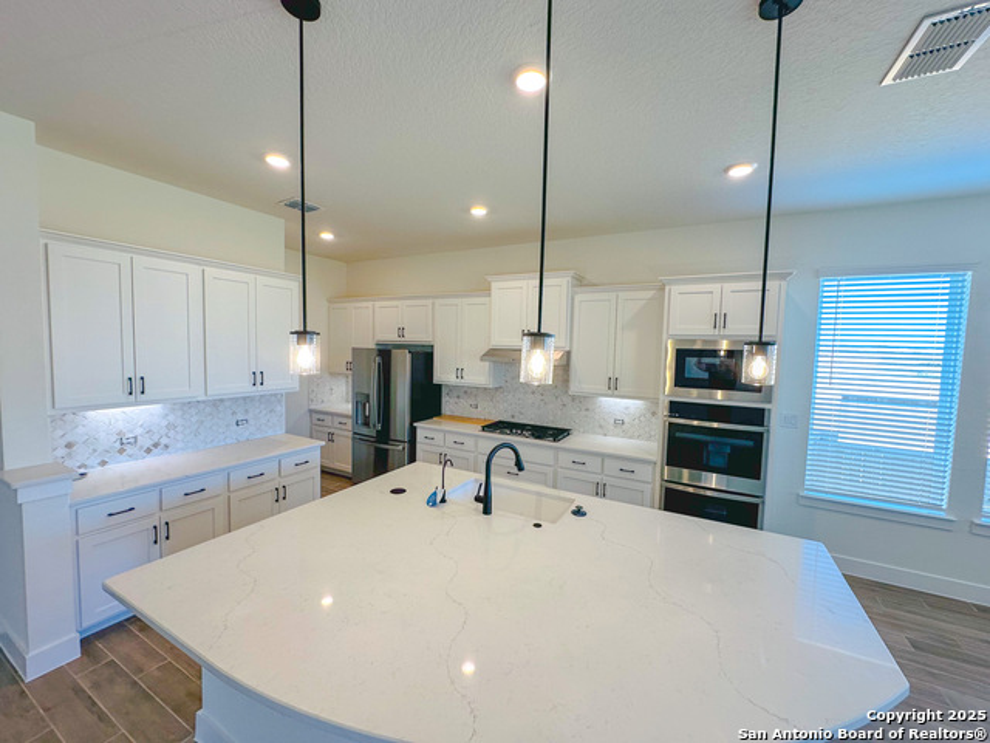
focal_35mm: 14
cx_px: 495
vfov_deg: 85.7
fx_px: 400
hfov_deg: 102.1
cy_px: 372
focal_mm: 2.22
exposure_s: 1/120
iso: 160
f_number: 2.2
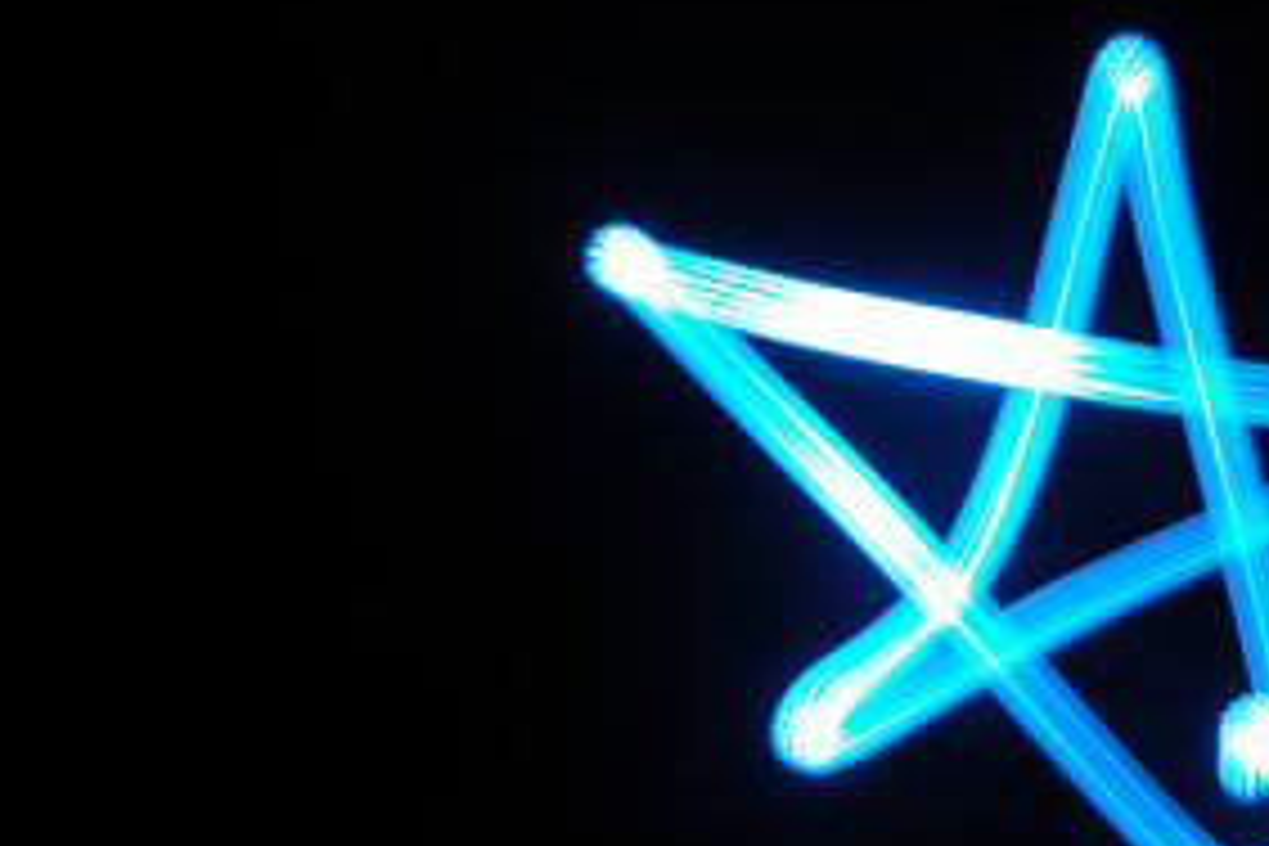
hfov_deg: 19.5
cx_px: 936
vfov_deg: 13.2
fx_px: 3666
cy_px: 524
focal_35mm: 104
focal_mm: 32
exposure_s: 3.3
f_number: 11
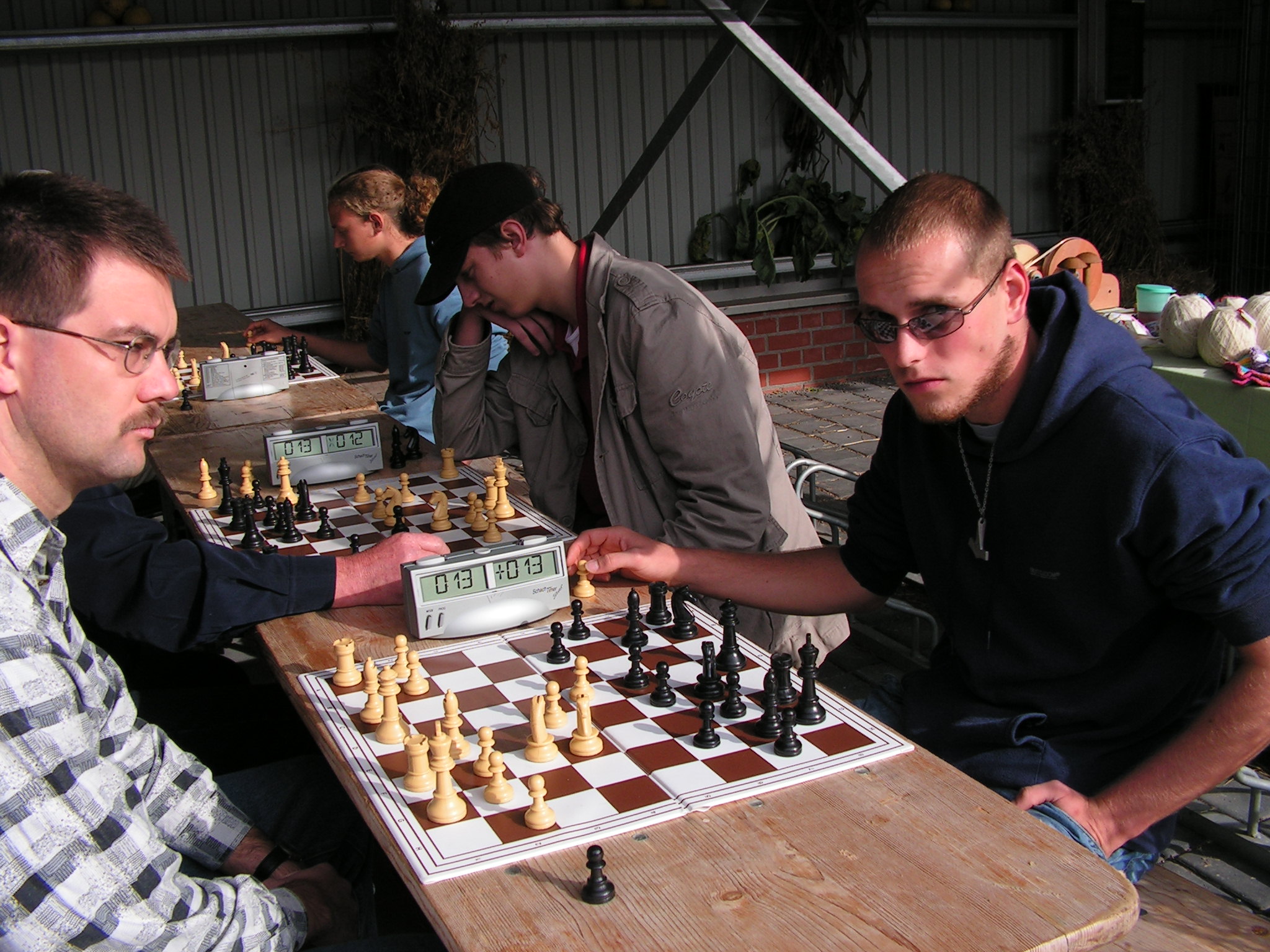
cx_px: 635
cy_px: 476
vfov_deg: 39.7
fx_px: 1321
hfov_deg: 51.4
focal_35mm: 36
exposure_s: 1/320
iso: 64
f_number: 4.8
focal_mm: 6
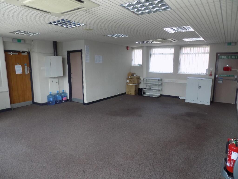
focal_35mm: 23
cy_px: 90
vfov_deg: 58.9
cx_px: 119
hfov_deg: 73.9
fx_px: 158
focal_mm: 4
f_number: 3.1
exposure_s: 1/40
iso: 80
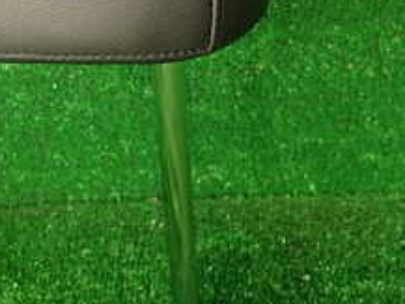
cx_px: 43
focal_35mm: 69
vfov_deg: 20.6
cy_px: -9
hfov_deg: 27.2
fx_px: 808
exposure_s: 1/50
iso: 200
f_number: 2
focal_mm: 4.5
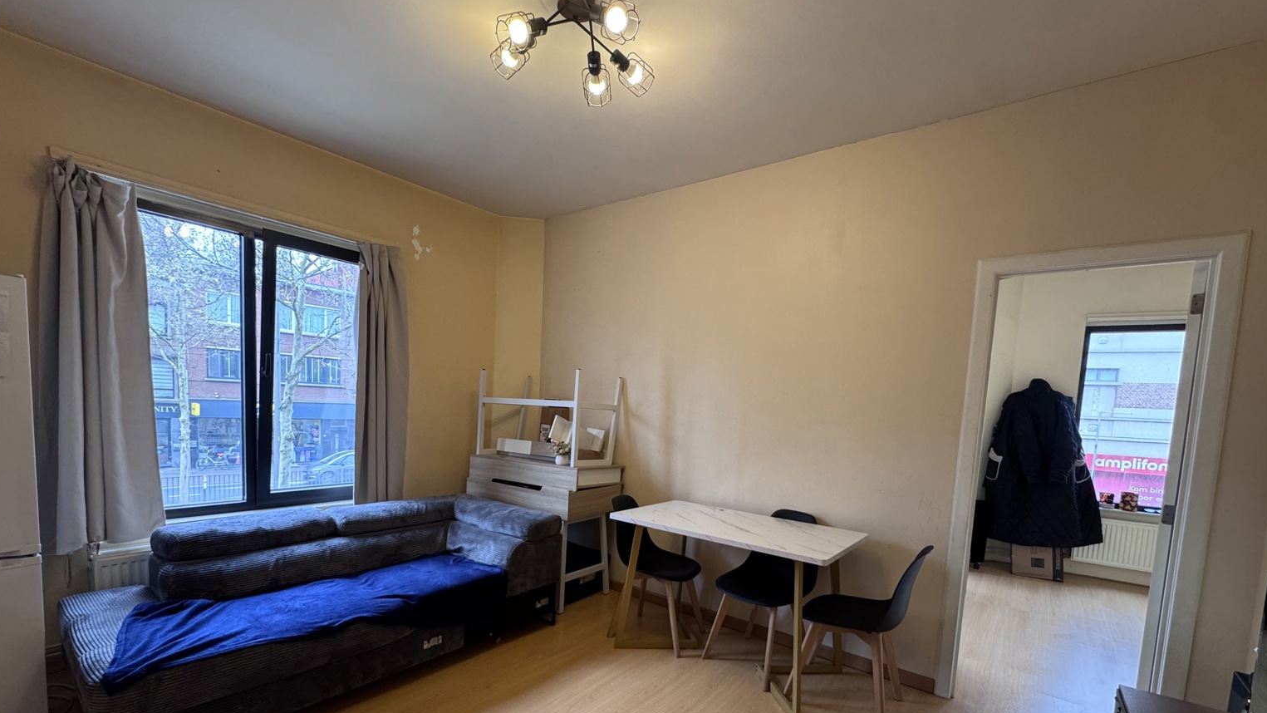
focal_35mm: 16
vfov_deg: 66.0
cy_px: 450
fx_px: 538
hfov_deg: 99.3
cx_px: 612
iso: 200
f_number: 2.2
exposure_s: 1/100
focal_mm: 2.22
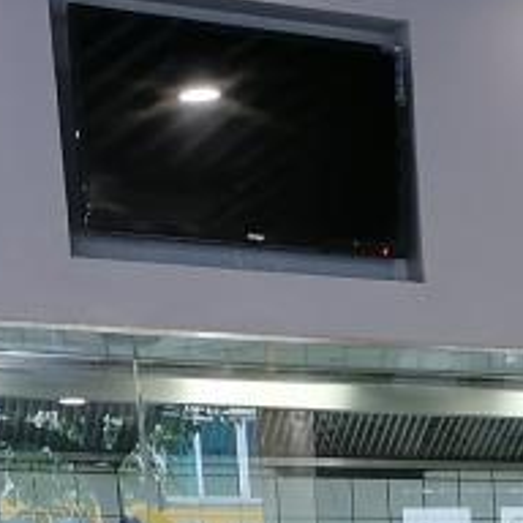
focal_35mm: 120
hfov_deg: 14.0
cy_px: 1032
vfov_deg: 12.8
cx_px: 676
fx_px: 2051
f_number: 1.8
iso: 200
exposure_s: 1/33.3
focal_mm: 5.4
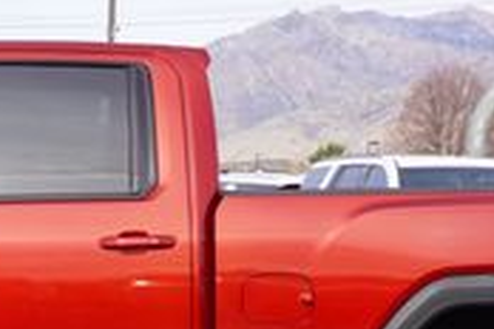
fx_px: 1891
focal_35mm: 138
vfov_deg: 9.8
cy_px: 372
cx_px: 0
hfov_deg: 14.6
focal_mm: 25
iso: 100
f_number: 8
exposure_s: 1/100
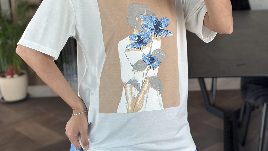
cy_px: 10
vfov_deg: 17.0
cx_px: 134
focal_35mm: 70
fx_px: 497
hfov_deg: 30.2
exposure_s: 1/60
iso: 250
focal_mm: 6.86
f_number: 1.78
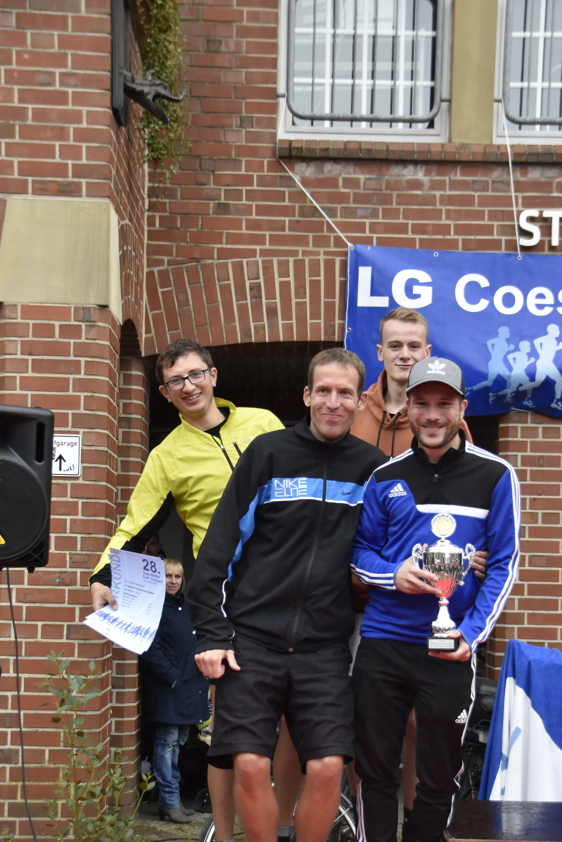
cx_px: 333
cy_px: 547
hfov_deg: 21.2
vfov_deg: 31.2
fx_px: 1497
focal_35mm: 64
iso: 1000
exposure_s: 1/500
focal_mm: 32
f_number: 4.2
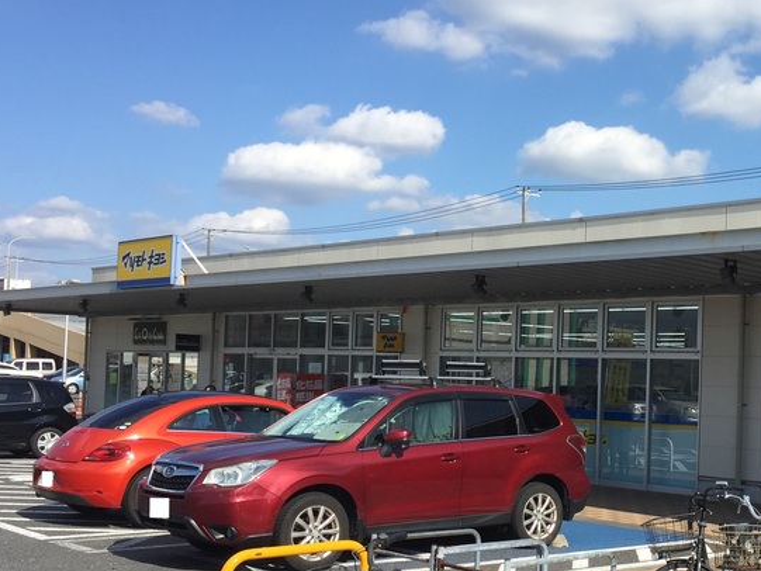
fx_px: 1121
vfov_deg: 28.5
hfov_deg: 35.9
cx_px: 637
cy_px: 342
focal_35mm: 51
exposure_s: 1/1980
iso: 32
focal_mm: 4.15
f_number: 2.2
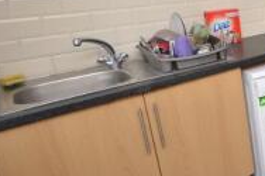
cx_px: 328
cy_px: 50
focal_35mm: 38
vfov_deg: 34.4
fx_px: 279
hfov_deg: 36.8
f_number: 4
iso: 100
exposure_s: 1/60
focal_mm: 10
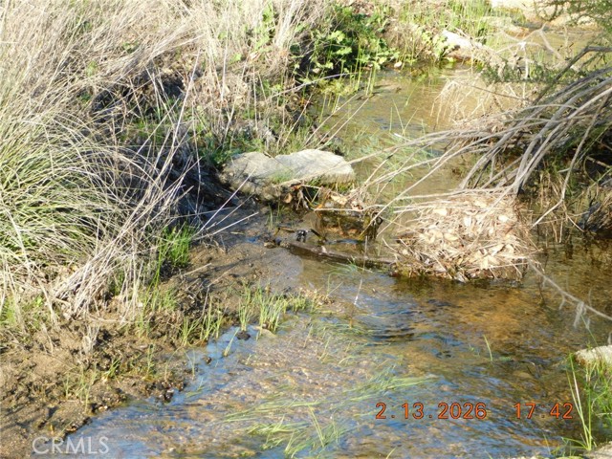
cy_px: 230
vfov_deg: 11.1
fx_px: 2369
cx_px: 306
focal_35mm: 134
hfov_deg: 14.7
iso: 125
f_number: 5
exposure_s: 1/125
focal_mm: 23.7
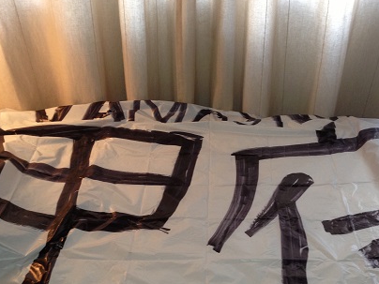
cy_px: 198
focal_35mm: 49
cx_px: 198
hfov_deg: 38.9
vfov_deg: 29.4
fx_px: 536
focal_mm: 4.13
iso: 100
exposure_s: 1/20
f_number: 2.4
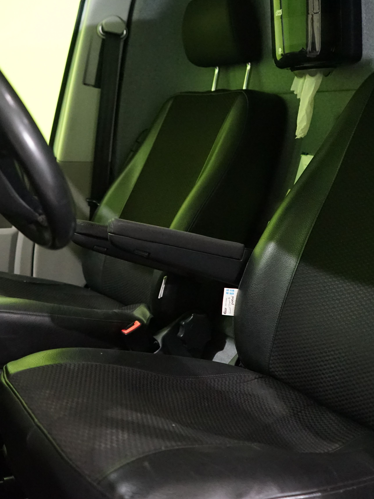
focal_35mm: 47
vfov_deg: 40.4
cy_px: 228
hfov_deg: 30.8
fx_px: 677
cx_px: 159
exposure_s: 1/100
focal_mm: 28
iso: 6400
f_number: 3.5
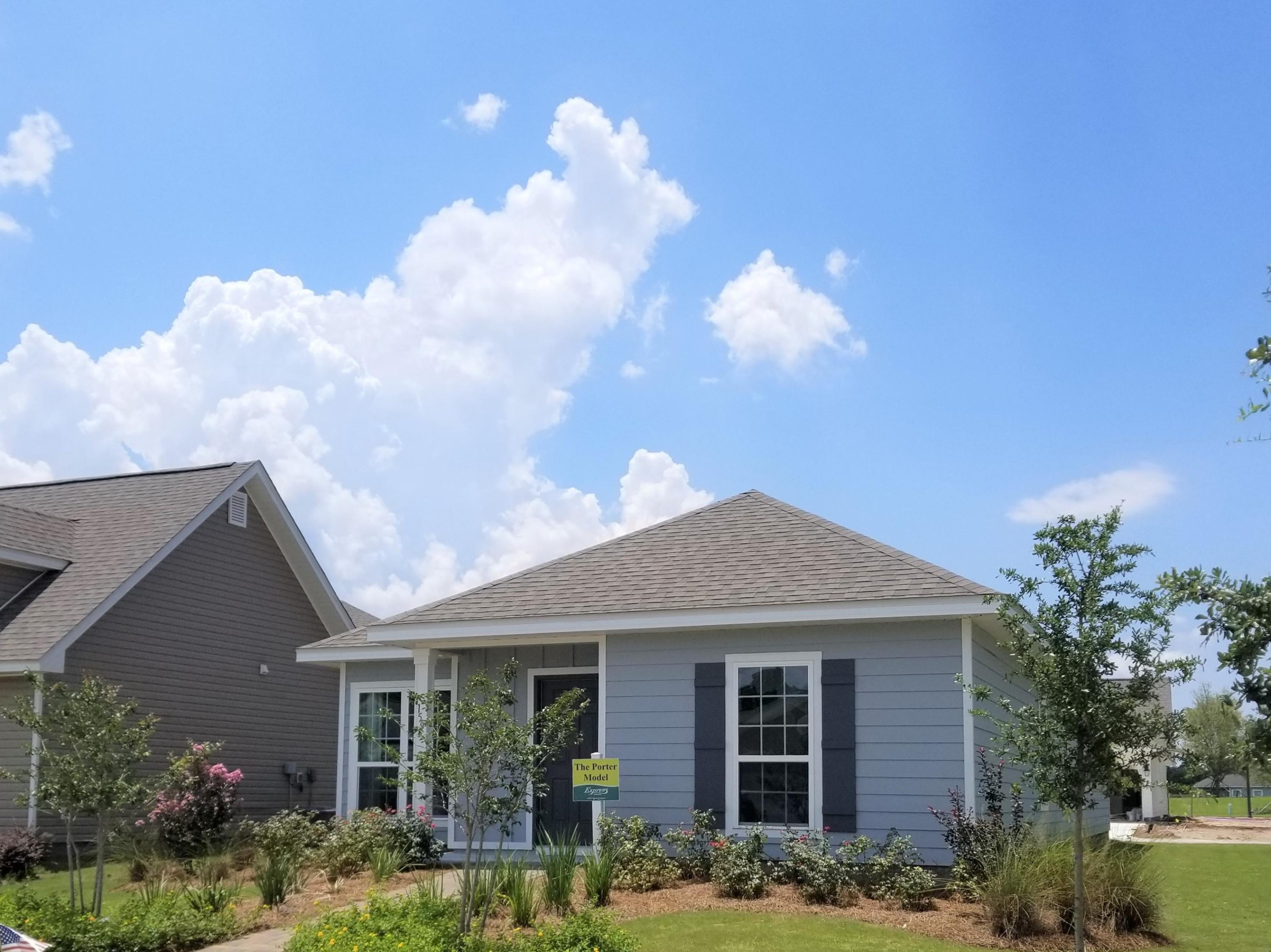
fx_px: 954
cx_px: 636
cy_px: 476
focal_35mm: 26
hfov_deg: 67.3
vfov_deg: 53.1
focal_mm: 4.3
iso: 50
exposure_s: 1/4144
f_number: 1.7
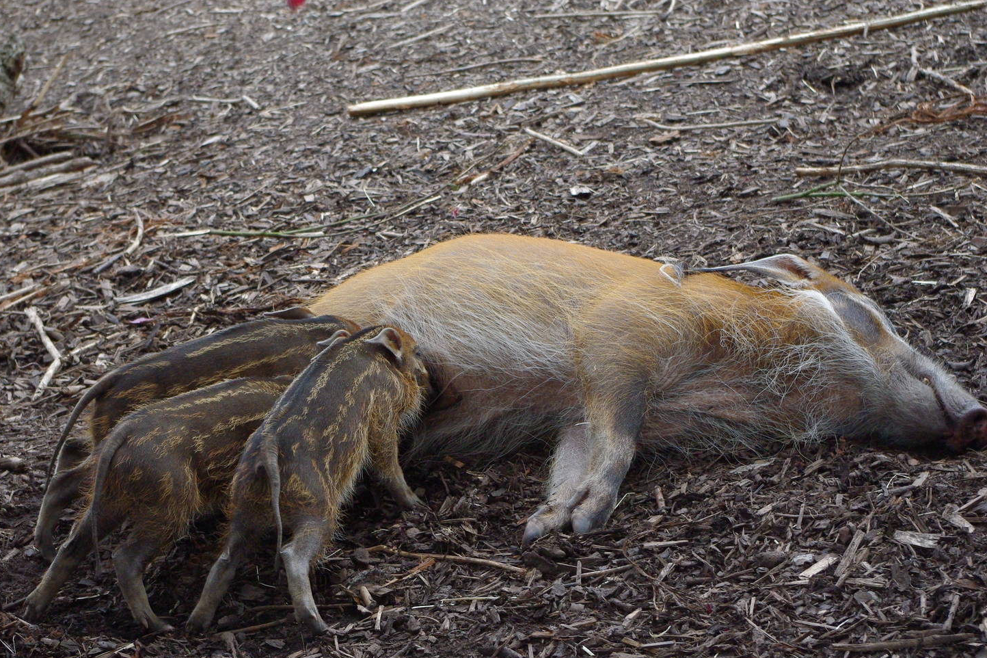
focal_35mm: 91
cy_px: 332
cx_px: 462
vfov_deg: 15.0
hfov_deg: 22.4
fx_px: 2494
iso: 800
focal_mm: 55
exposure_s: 1/250
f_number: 8
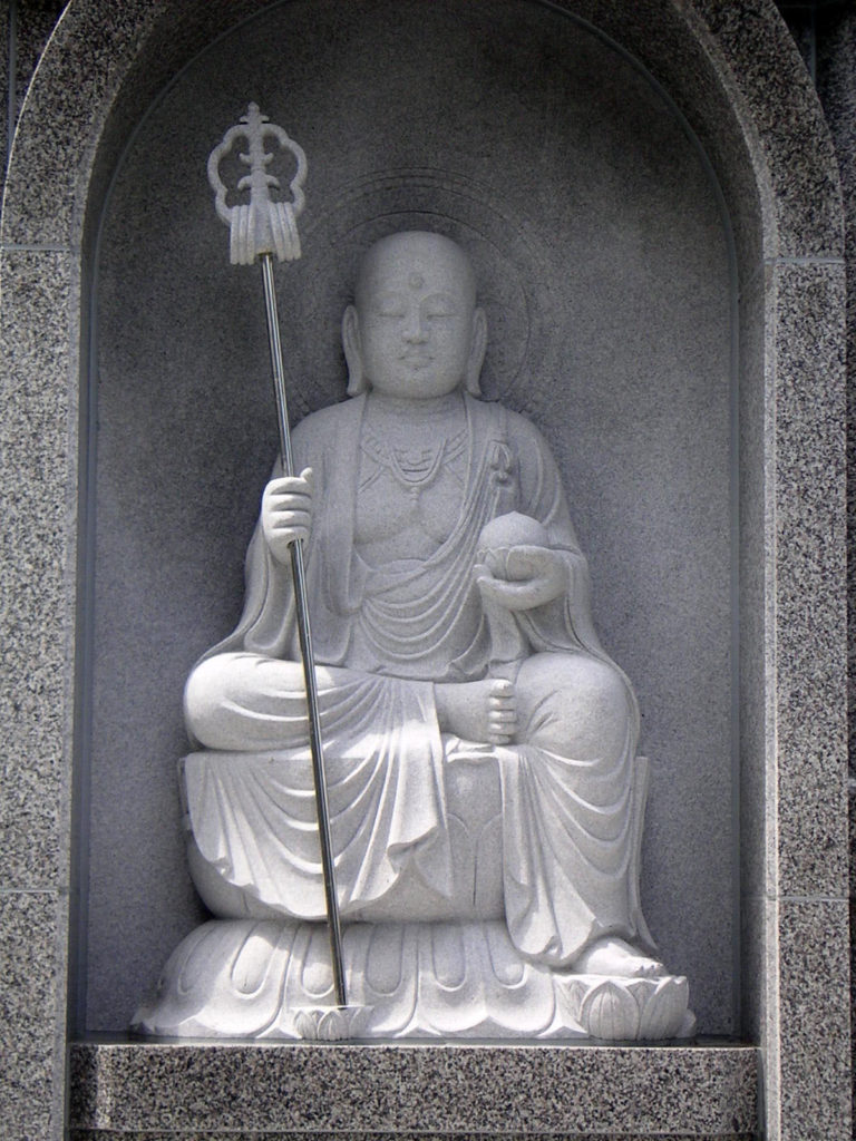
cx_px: 428
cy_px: 570
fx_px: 3099
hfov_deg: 15.7
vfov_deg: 20.9
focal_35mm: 94
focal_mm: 12.3
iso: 64
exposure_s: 1/350
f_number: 3.6
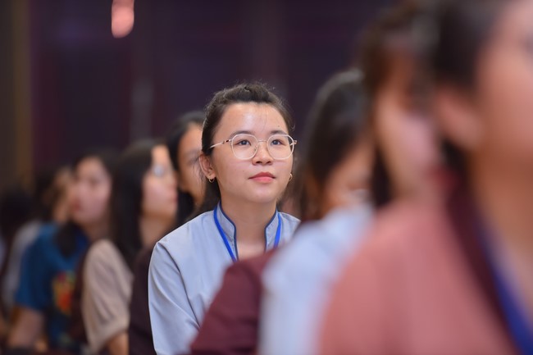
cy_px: 178
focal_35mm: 200
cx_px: 266
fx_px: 2960
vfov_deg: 6.9
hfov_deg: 10.3
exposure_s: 1/125
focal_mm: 200
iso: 1000
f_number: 2.8
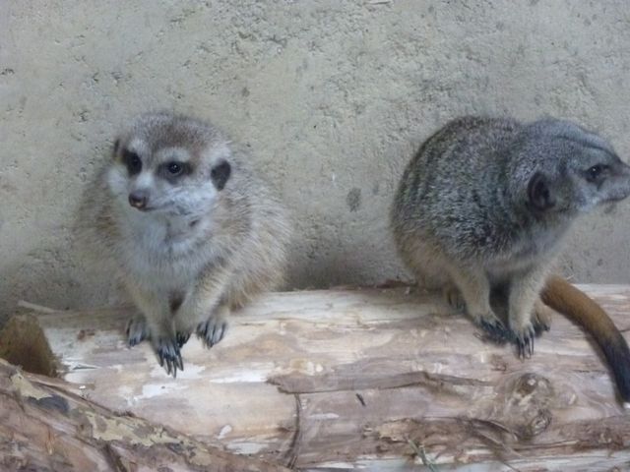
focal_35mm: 200
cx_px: 315
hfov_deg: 9.9
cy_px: 236
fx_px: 3640
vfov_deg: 7.4
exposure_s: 1/125
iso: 2000
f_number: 5.9
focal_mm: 36
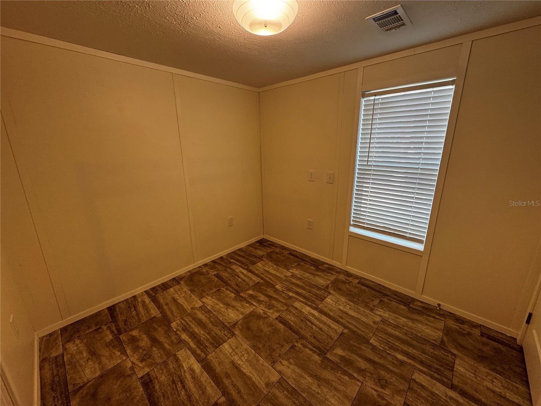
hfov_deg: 102.1
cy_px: 203
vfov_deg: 85.7
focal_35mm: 14
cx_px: 270
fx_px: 219
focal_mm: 2.22
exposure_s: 1/120
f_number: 2.2
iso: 160
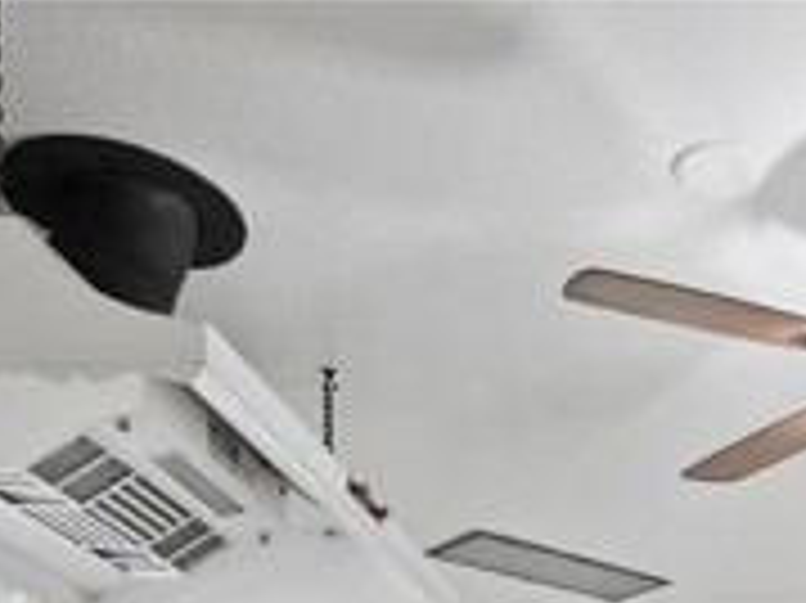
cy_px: 956
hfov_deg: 32.0
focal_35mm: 55
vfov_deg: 21.3
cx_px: 820
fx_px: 1280
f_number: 4
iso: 640
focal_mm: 16
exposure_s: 1/15
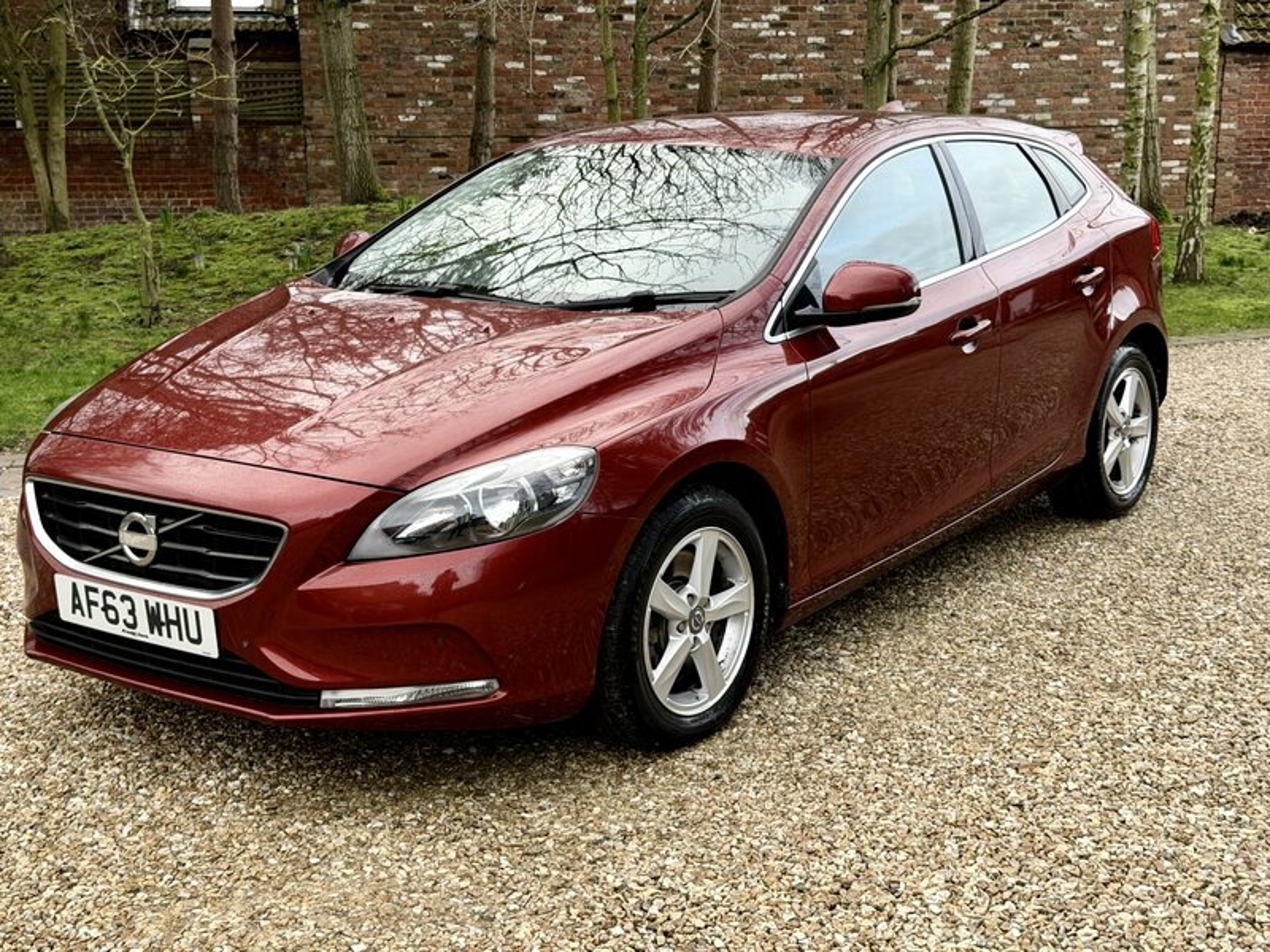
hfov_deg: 39.7
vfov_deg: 30.3
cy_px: 476
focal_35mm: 48
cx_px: 635
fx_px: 1761
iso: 64
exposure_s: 1/257
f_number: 1.78
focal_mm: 6.76
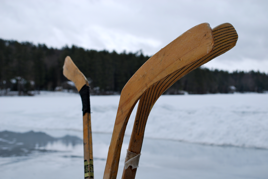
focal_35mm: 60
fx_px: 447
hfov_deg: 33.4
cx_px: 134
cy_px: 90
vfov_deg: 22.7
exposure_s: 1/200
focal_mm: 40
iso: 100
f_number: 7.1
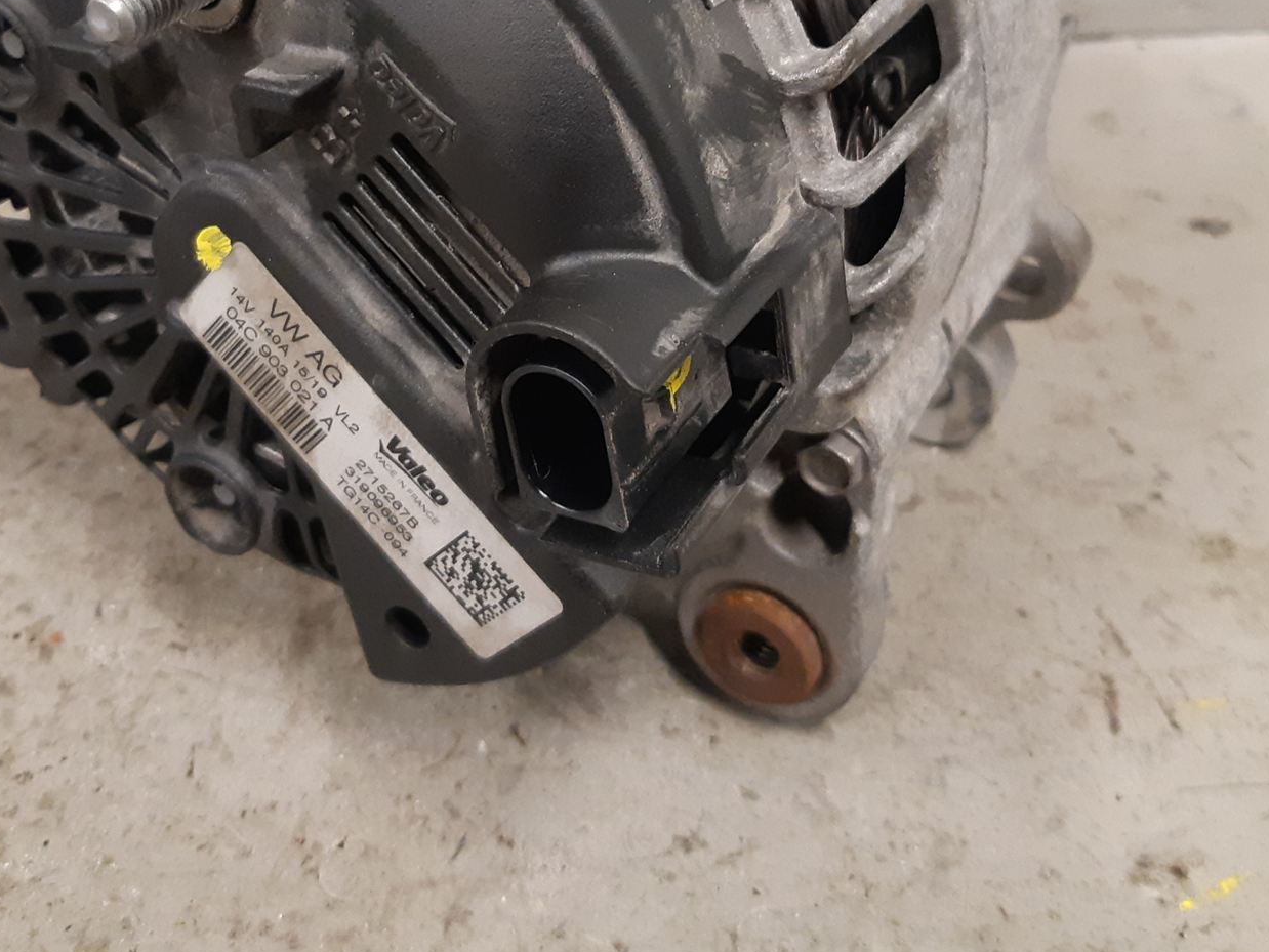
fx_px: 1577
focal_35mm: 43
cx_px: 534
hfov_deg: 43.7
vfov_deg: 32.6
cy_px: 171
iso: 250
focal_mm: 3.93
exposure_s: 1/50
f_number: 1.7
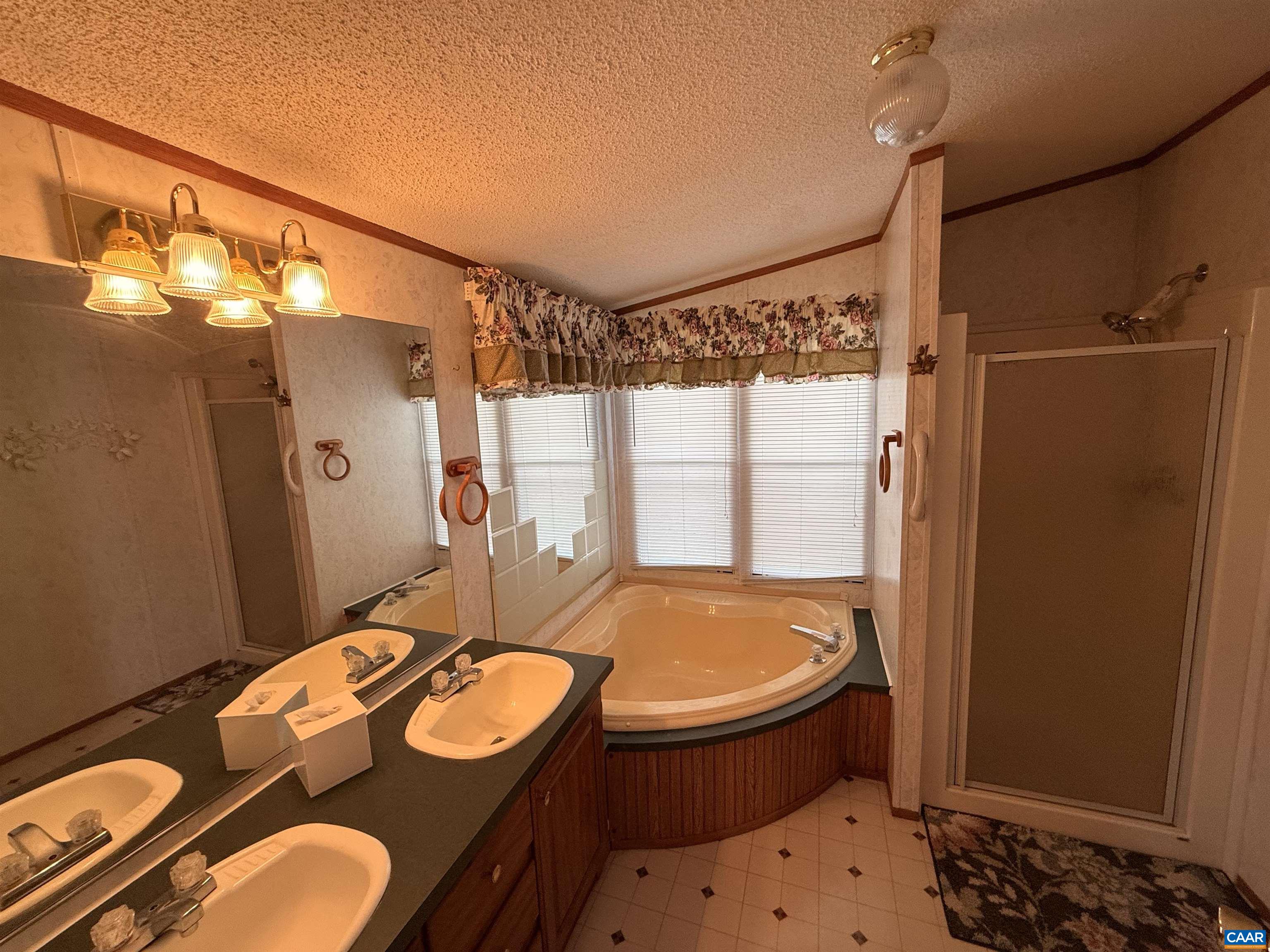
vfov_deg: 85.7
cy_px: 476
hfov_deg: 102.1
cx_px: 635
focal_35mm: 14
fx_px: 514
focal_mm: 2.22
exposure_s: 1/120
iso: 160
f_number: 2.2
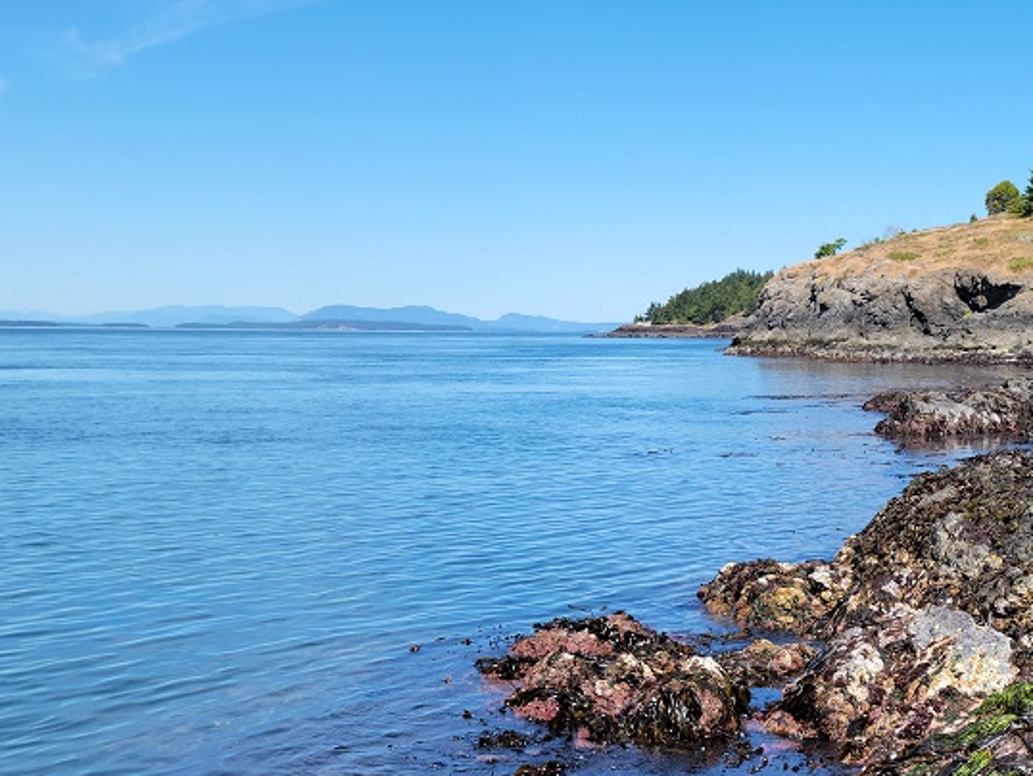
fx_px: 1552
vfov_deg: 27.3
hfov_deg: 35.2
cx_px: 877
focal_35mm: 52
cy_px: 655
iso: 25
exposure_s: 1/566
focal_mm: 5.9
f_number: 2
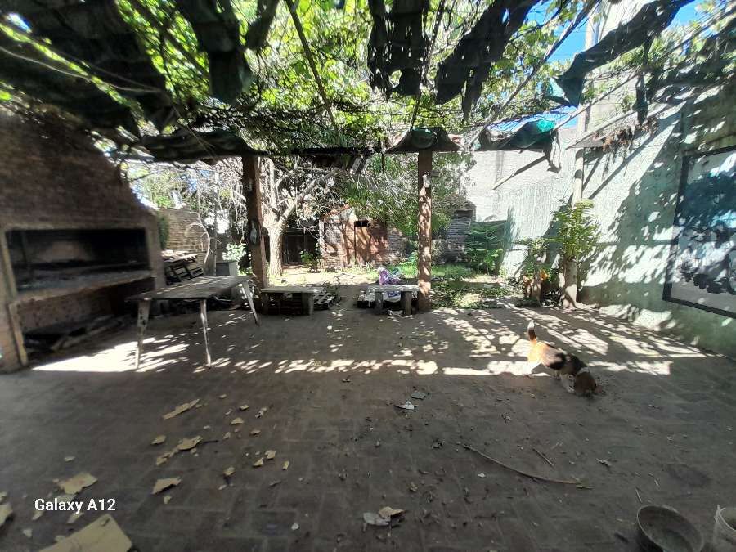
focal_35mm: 13
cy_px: 276
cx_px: 368
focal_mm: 1.13
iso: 40
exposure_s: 1/164
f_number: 2.2
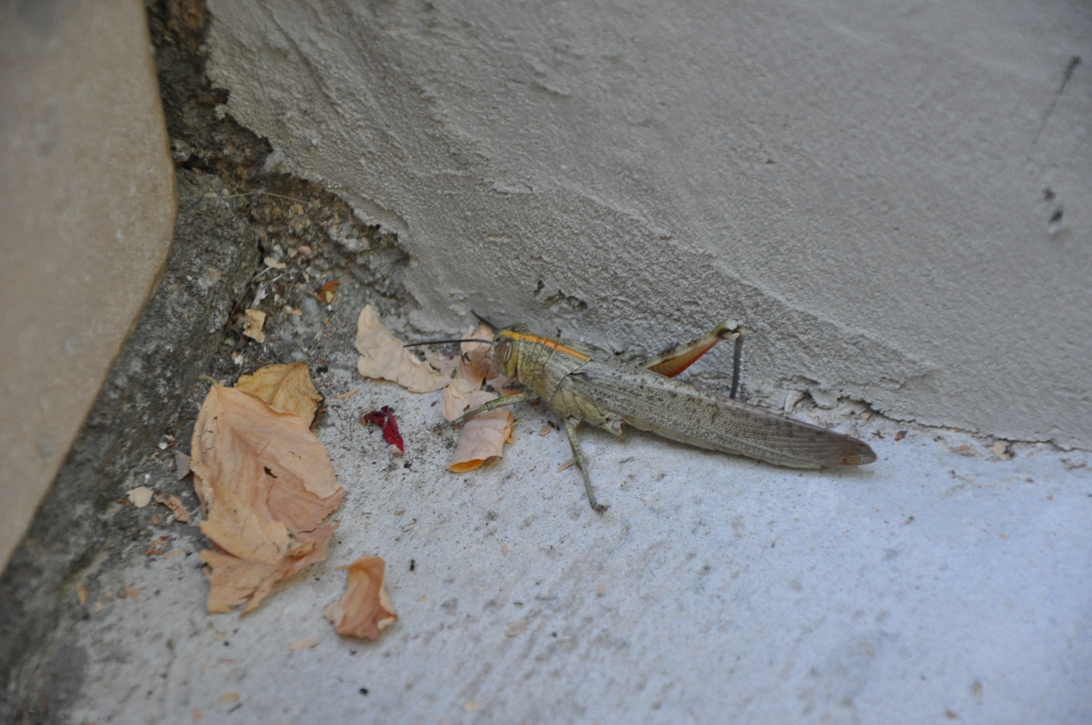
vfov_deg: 8.7
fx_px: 4772
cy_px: 362
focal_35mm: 158
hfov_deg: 13.1
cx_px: 546
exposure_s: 1/125
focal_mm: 105
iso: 900
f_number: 5.6
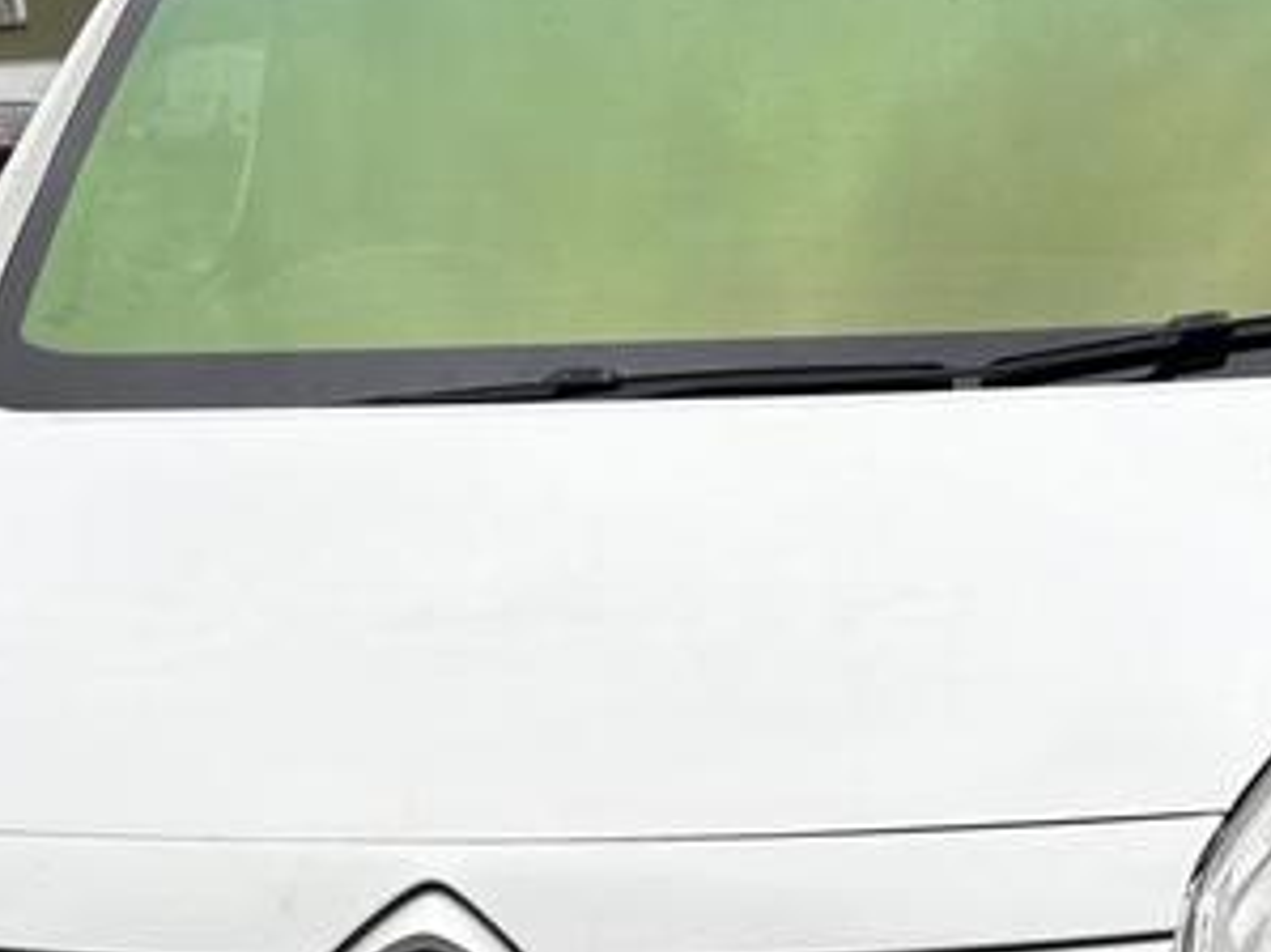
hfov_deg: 25.0
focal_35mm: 78
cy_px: 854
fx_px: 2863
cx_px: 774
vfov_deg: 18.6
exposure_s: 1/618
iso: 50
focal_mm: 5.96
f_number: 1.6
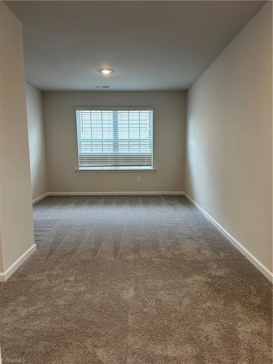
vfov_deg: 71.6
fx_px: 252
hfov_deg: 56.8
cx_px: 136
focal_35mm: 24
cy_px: 182
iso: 200
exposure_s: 1/120
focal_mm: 6.86
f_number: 1.78
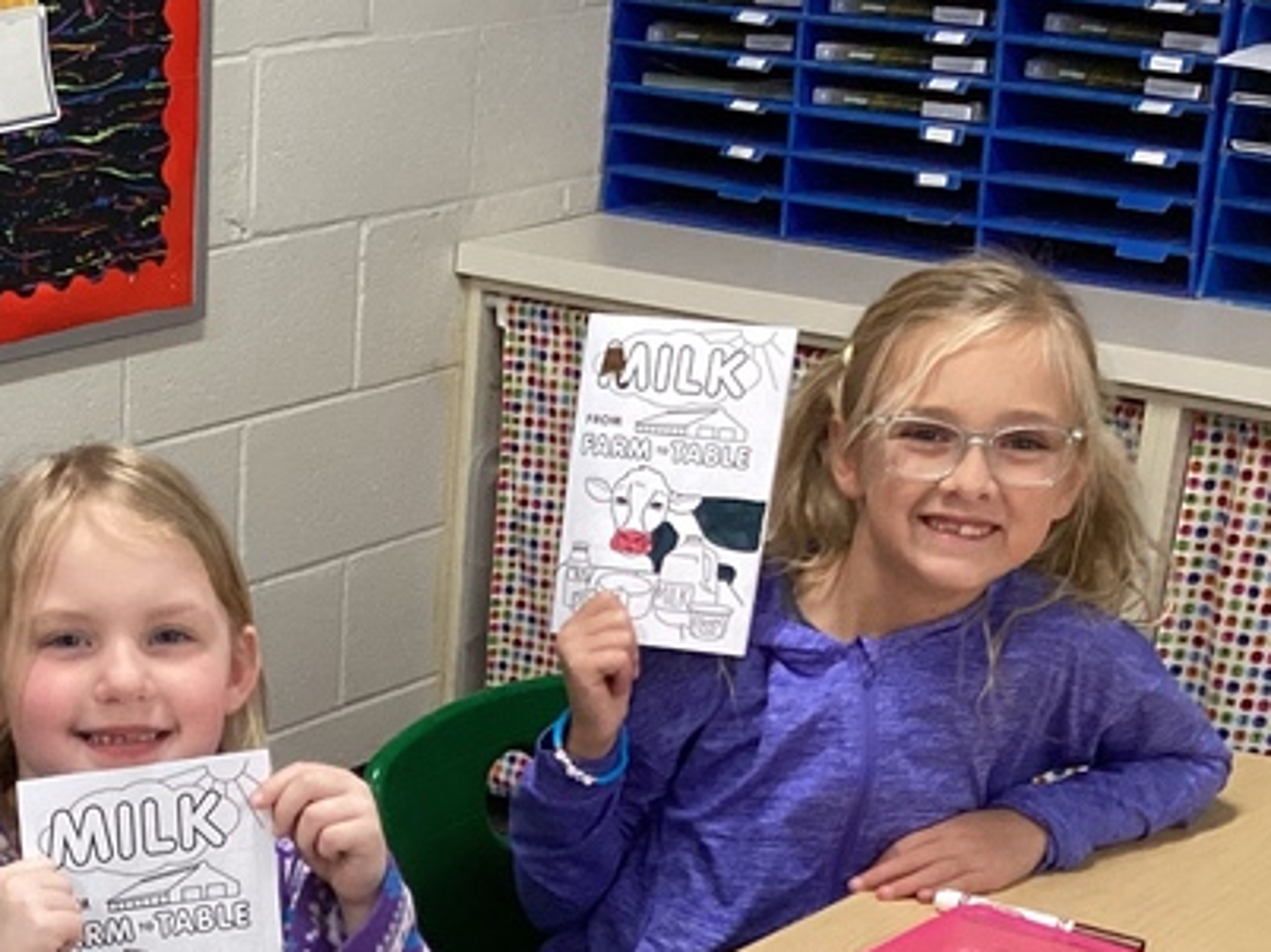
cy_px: 1056
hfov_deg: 23.9
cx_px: 73
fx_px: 2899
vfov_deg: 18.0
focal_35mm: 79
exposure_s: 1/60
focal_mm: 3.3
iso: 200
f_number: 2.4
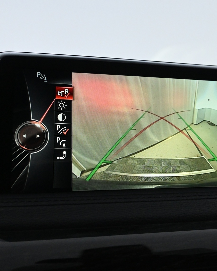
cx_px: 152
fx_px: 354
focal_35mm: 44
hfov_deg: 33.7
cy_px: 134
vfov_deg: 41.9
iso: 3200
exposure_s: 1/100
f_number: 5
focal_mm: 20.5
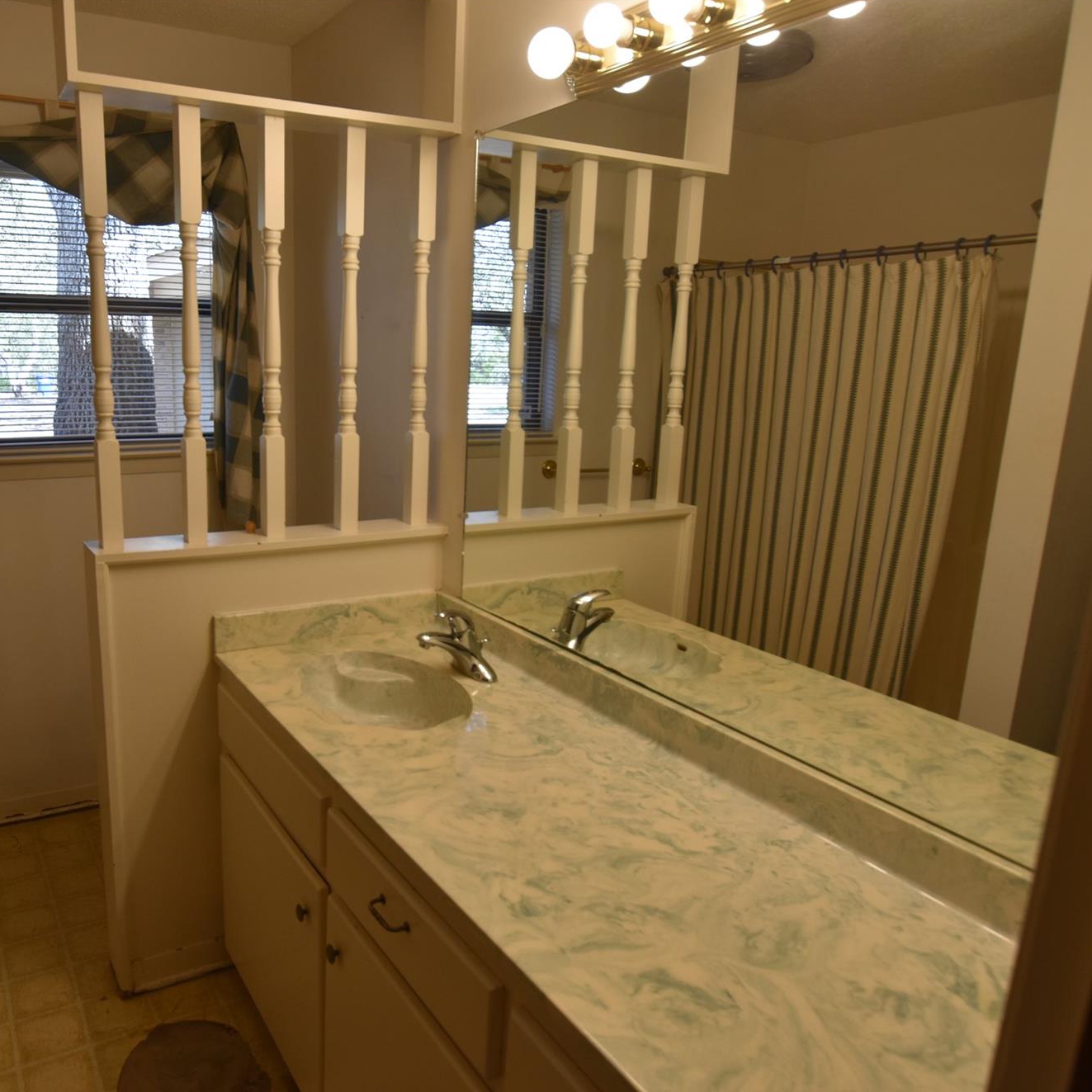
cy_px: 559
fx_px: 916
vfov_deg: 61.6
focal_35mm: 26
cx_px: 374
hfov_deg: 60.3
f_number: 5
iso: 400
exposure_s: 1/100
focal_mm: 13
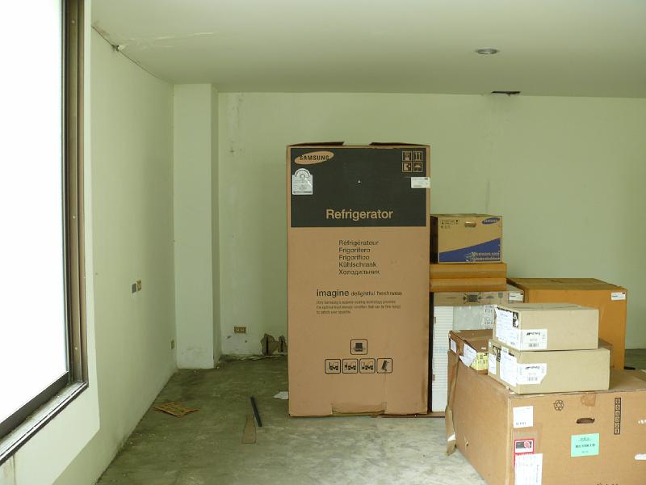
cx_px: 323
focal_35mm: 35
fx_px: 653
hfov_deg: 52.6
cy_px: 242
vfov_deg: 40.7
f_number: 4
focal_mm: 7.4
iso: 100
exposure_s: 1/10
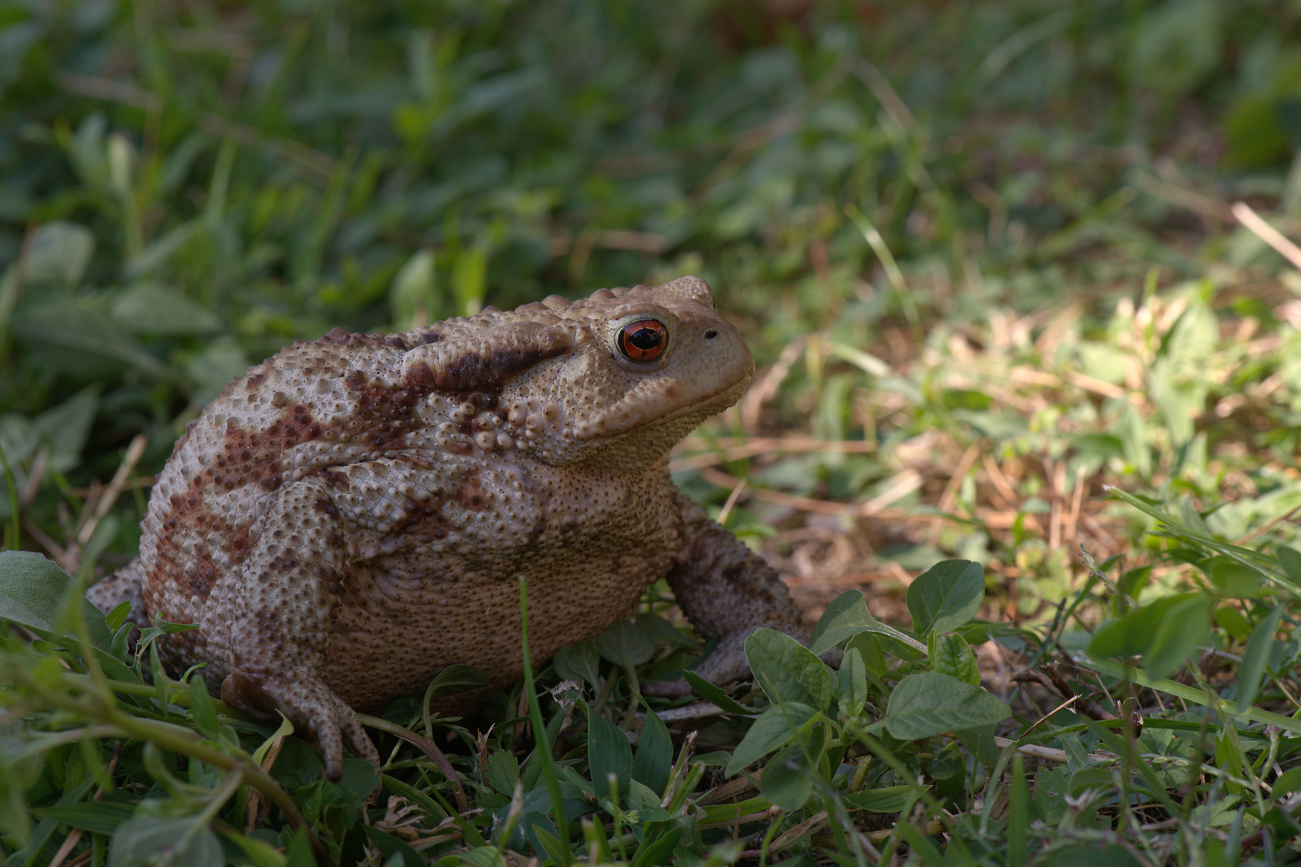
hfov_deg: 19.3
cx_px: 646
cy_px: 431
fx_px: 3830
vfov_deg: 12.9
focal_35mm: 106
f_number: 13
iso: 250
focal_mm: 105
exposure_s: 1/60
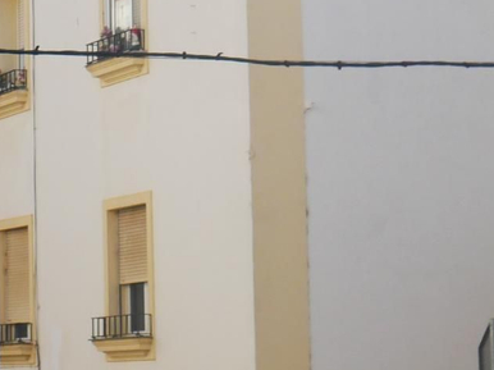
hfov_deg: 11.3
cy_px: 143
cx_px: -314
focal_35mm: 166
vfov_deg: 8.9
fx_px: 2367
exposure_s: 1/400
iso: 200
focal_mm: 20
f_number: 8
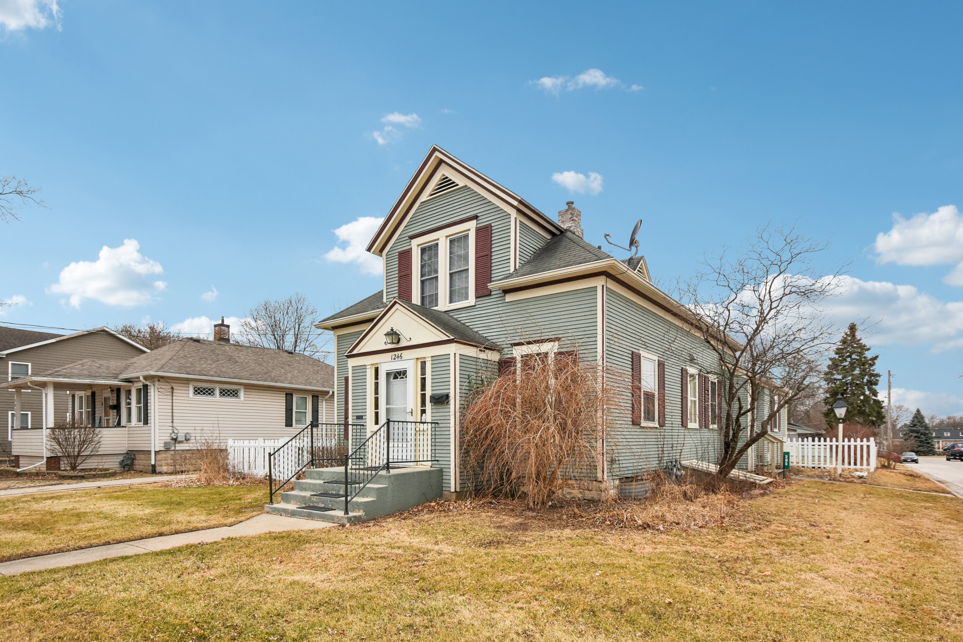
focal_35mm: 18
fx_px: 481
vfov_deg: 67.4
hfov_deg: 90.0
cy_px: 321
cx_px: 482
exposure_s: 1/1000
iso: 640
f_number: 8
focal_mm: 12
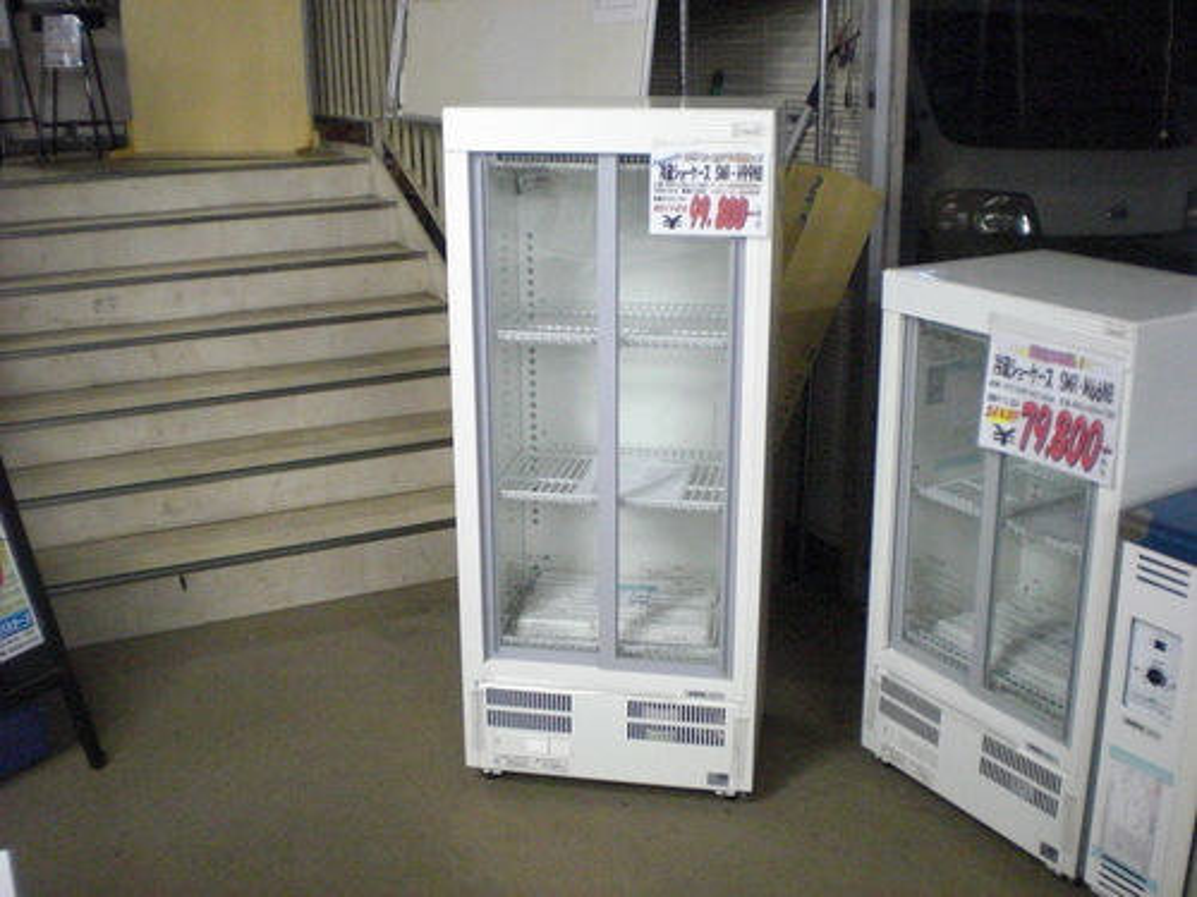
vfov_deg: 37.7
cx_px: 598
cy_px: 448
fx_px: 1314
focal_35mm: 38
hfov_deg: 49.0
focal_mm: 6.3
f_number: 3.1
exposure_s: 1/40
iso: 800
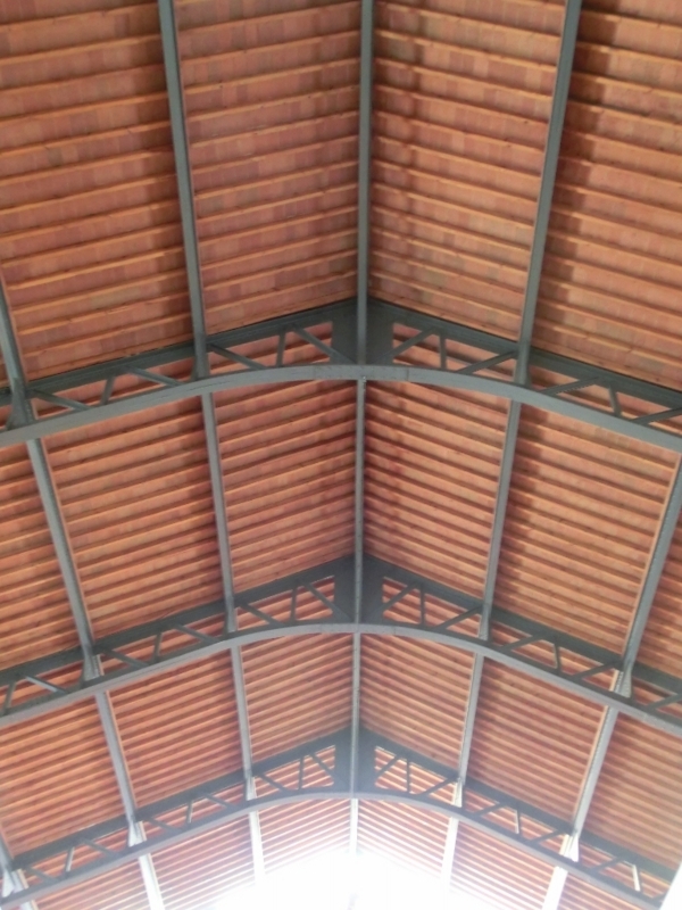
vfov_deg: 42.9
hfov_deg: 32.9
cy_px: 455
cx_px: 341
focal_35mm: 44
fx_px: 1156
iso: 800
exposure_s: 1/20
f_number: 4.2
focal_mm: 7.87
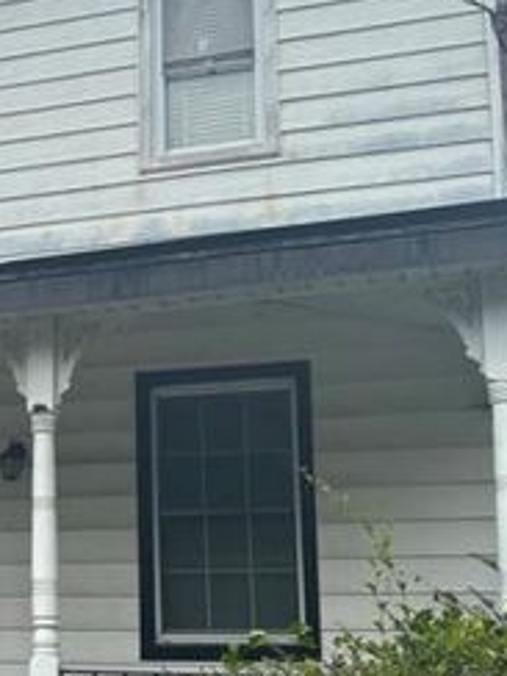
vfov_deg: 27.3
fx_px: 1387
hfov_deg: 19.1
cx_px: -155
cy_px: 420
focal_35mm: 71
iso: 50
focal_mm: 5.96
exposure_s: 1/1437
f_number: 1.6
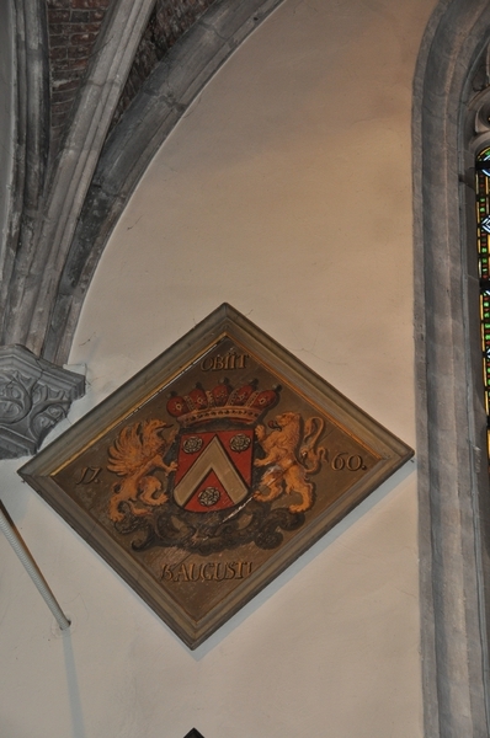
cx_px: 245
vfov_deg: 28.1
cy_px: 369
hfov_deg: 18.9
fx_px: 1475
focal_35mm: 72
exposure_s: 1/60
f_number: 4.5
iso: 800
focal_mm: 48
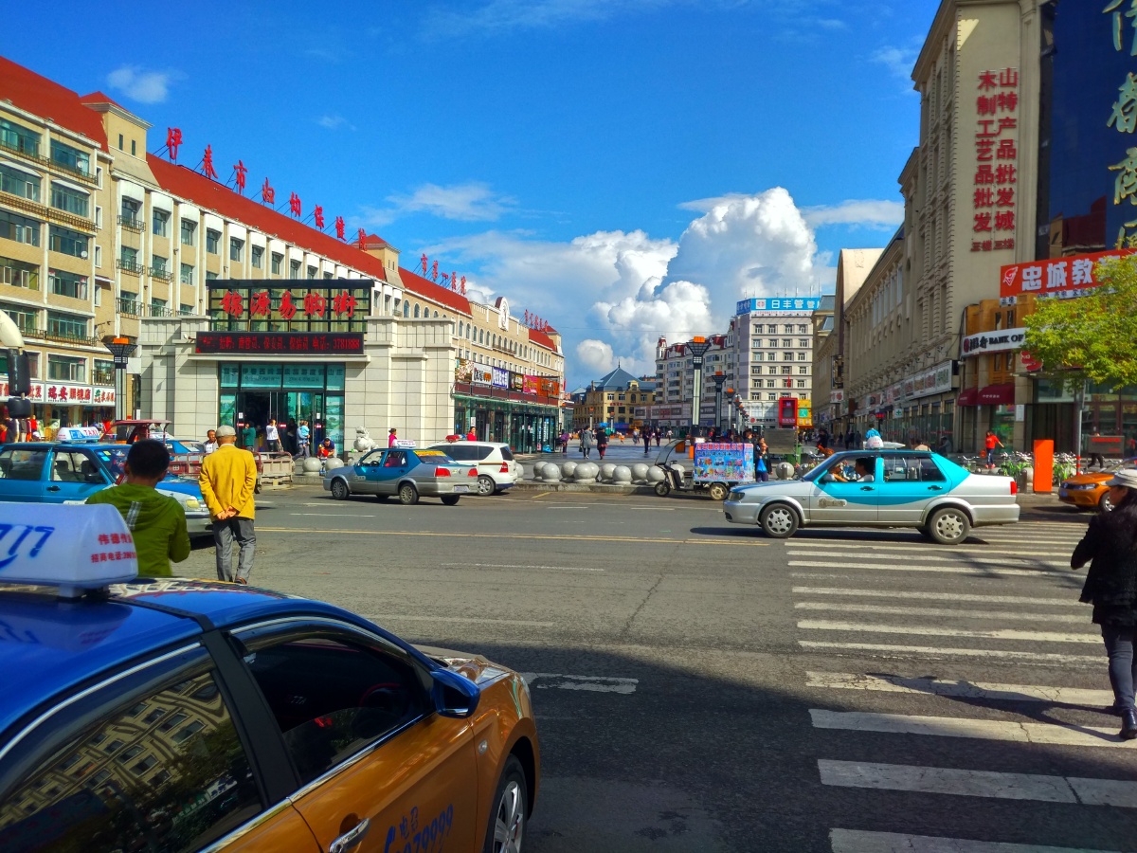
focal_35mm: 30
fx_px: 985
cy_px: 426
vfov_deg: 46.8
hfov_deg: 60.0
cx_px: 568
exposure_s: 1/1068
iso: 100
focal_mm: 4.12
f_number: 2
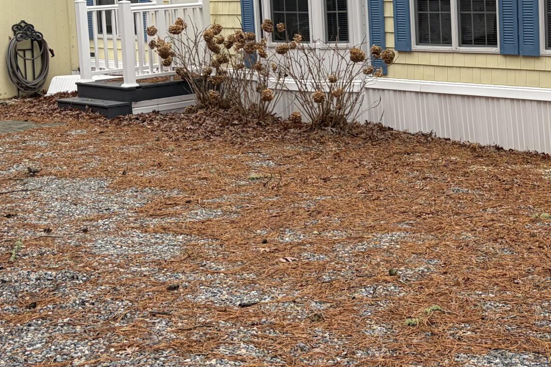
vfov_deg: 18.7
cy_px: 73
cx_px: 519
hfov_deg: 26.9
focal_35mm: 72
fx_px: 1102
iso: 50
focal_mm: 5.96
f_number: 1.6
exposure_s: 1/386
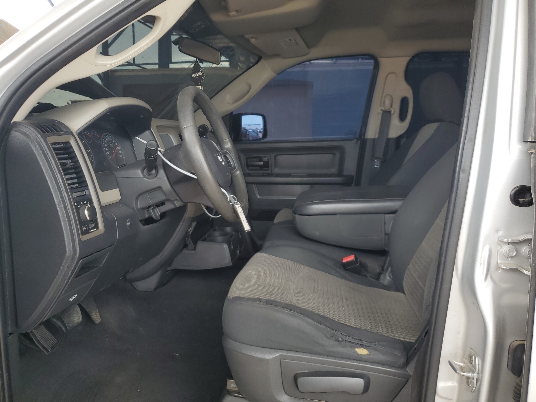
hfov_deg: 67.3
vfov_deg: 53.1
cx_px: 268
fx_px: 403
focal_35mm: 26
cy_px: 201
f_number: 1.5
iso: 50
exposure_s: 1/169
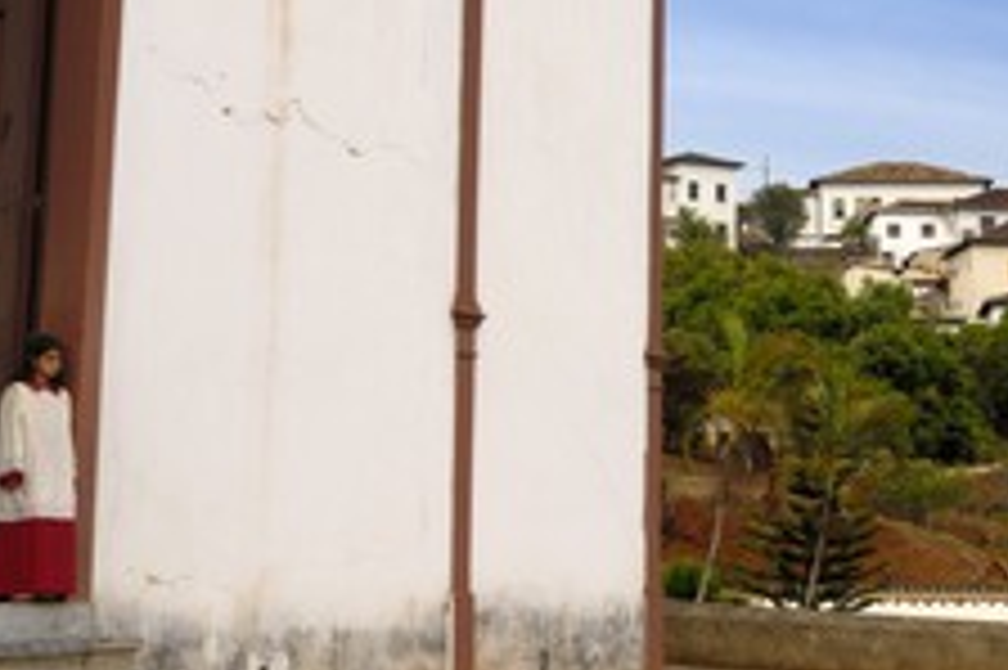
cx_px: 673
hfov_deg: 25.6
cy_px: 153
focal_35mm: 79
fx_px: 2210
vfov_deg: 17.1
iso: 100
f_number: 8
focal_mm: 28
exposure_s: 1/200
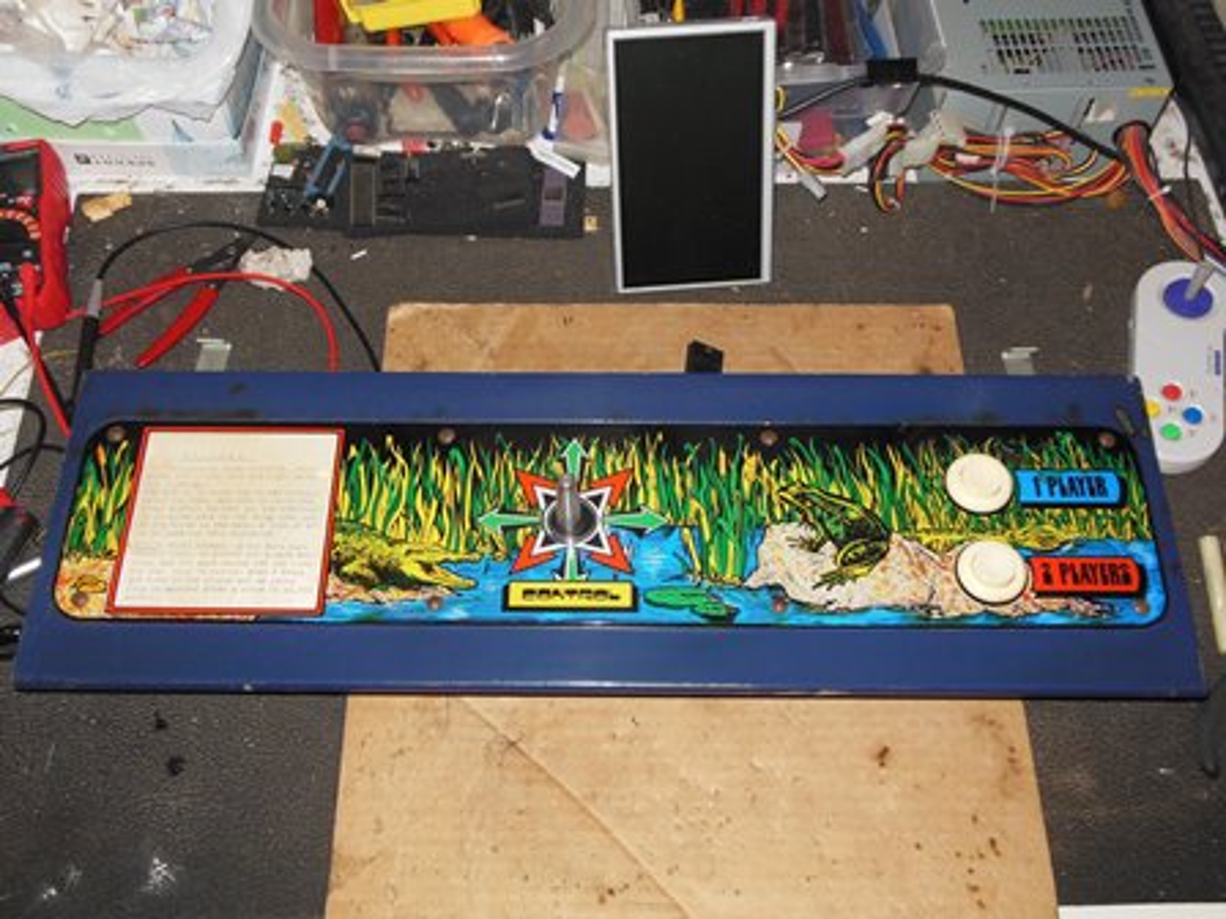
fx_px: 1169
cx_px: 613
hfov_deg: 55.4
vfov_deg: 42.9
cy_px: 460
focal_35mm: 33
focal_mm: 6
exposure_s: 1/30
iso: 200
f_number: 3.5
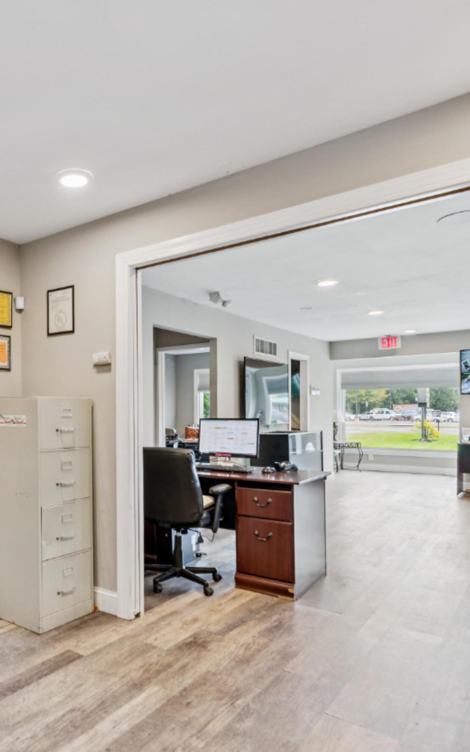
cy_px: 376
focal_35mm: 23
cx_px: 54
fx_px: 471
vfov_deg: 77.2
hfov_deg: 47.9
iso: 400
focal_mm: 15
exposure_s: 1/15
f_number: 8
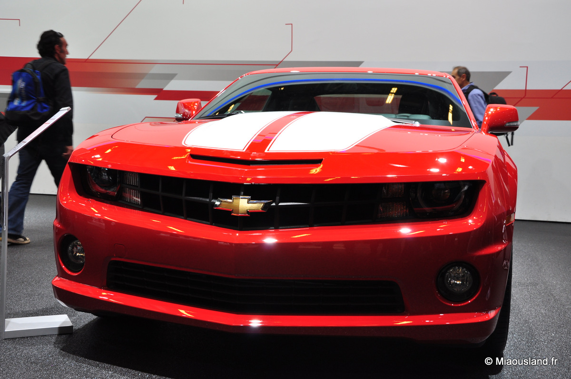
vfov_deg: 28.0
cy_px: 190
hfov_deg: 41.2
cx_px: 286
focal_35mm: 48
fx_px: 760
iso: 400
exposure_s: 1/50
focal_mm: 32
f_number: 8
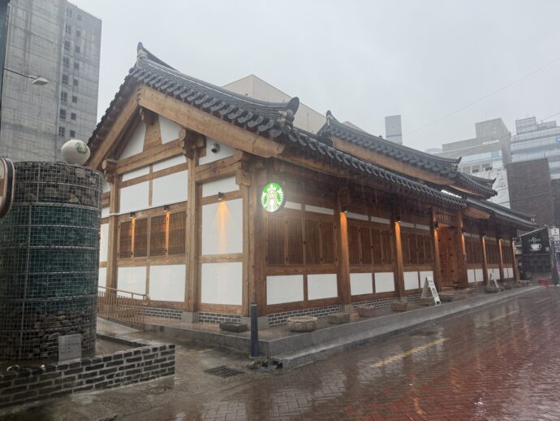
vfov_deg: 56.8
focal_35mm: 24
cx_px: 280
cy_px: 210
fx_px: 388
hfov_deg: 71.6
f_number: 1.78
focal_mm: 6.76
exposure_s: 1/121
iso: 125
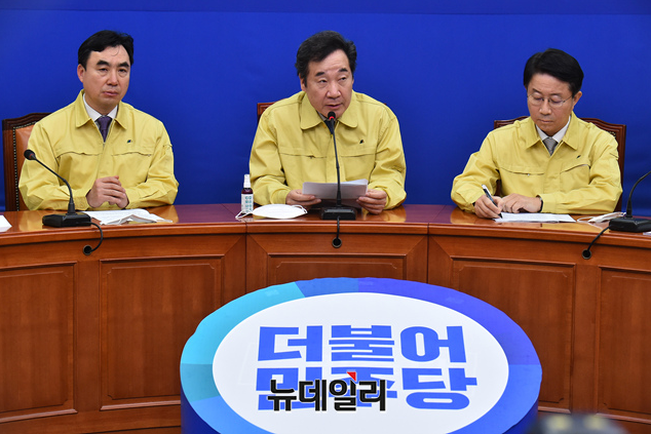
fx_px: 2116
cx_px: 324
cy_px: 216
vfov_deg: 11.7
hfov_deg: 17.5
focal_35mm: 117
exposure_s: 1/200
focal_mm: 116
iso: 2500
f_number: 7.1
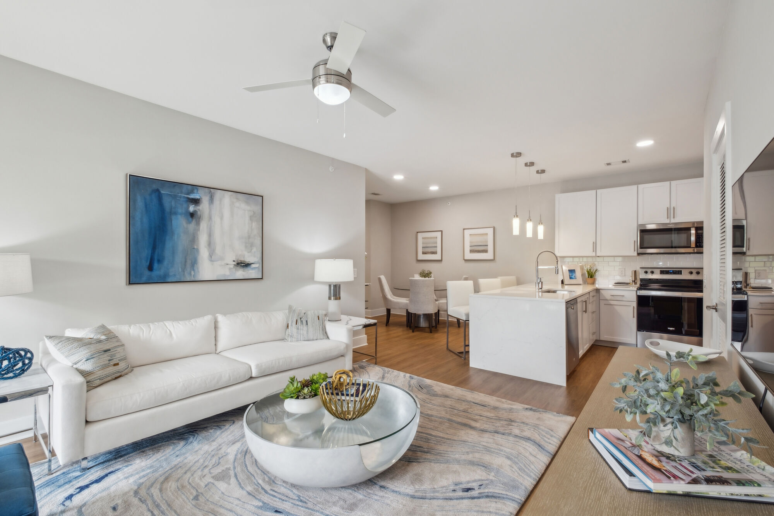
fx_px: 322
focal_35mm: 15
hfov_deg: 100.4
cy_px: 258
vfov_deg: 77.3
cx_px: 387
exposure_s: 1/4
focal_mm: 10
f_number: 8
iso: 320
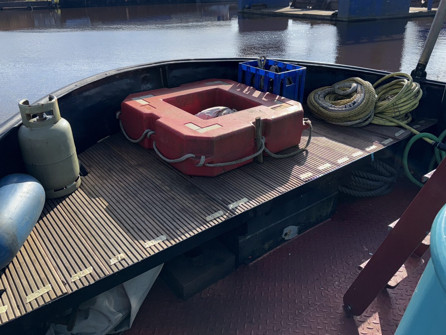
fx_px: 387
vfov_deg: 46.5
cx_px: 221
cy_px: 134
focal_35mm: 30
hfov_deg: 60.0
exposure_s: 1/2959
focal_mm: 6.76
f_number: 1.78
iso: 50
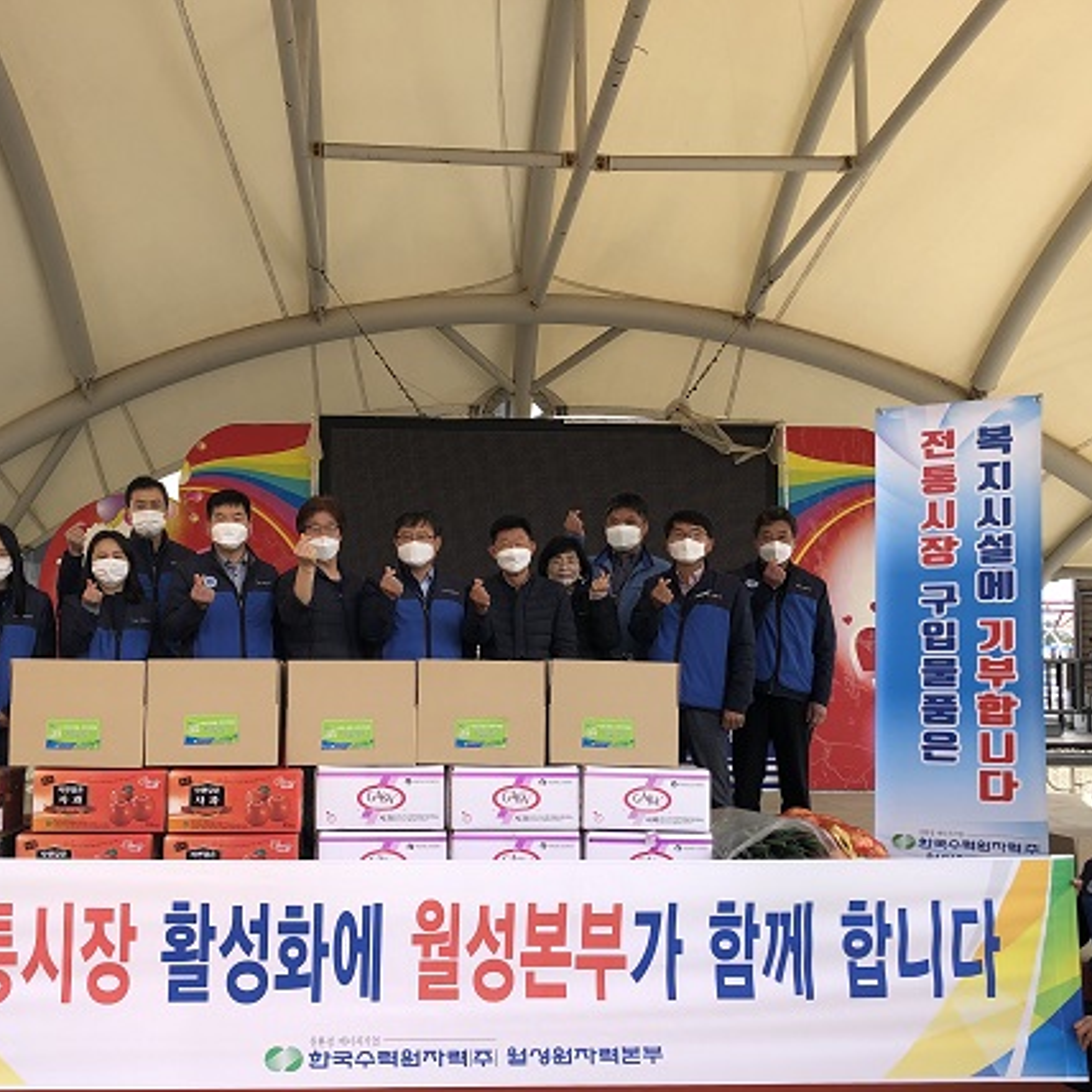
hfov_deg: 44.7
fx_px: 1321
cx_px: 444
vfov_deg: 44.8
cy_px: 610
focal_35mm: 37
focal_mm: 4
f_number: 1.8
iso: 20
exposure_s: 1/615
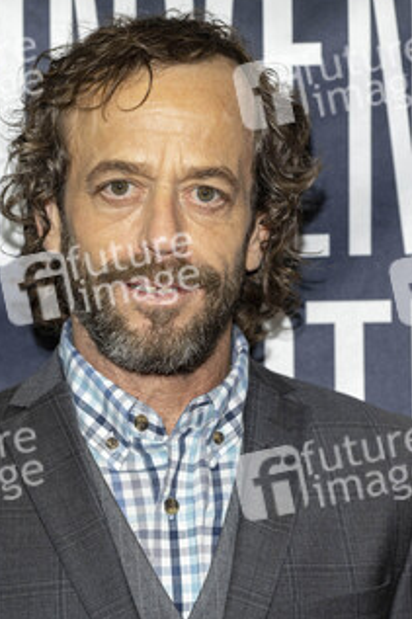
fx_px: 2389
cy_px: 377
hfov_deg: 9.9
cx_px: 156
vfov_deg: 14.8
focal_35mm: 139
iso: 800
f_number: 5.6
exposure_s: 1/200
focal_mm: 110
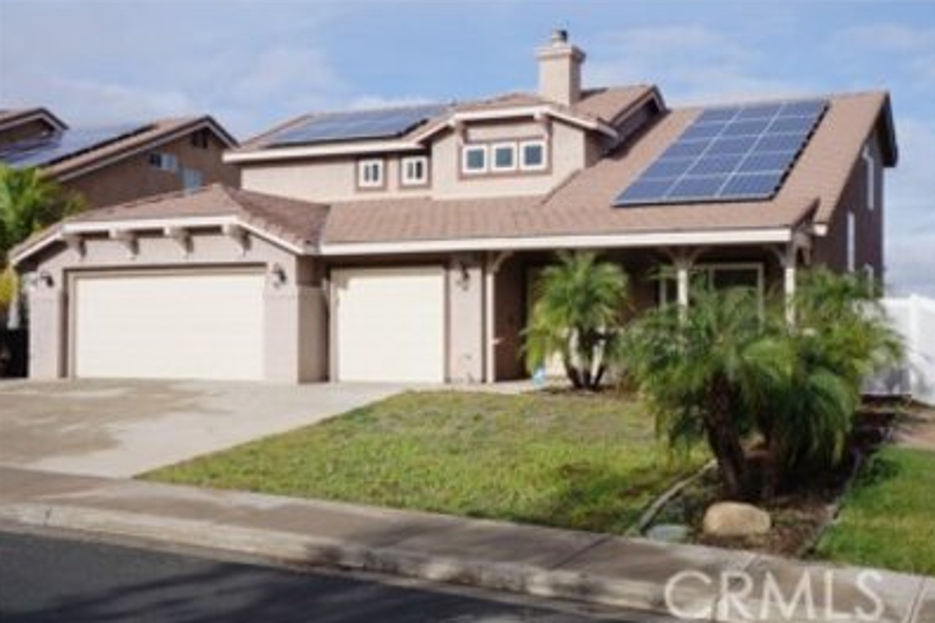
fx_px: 1117
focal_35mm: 43
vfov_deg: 31.2
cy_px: 316
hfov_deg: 45.4
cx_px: 465
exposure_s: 1/160
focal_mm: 28
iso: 100
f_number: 16
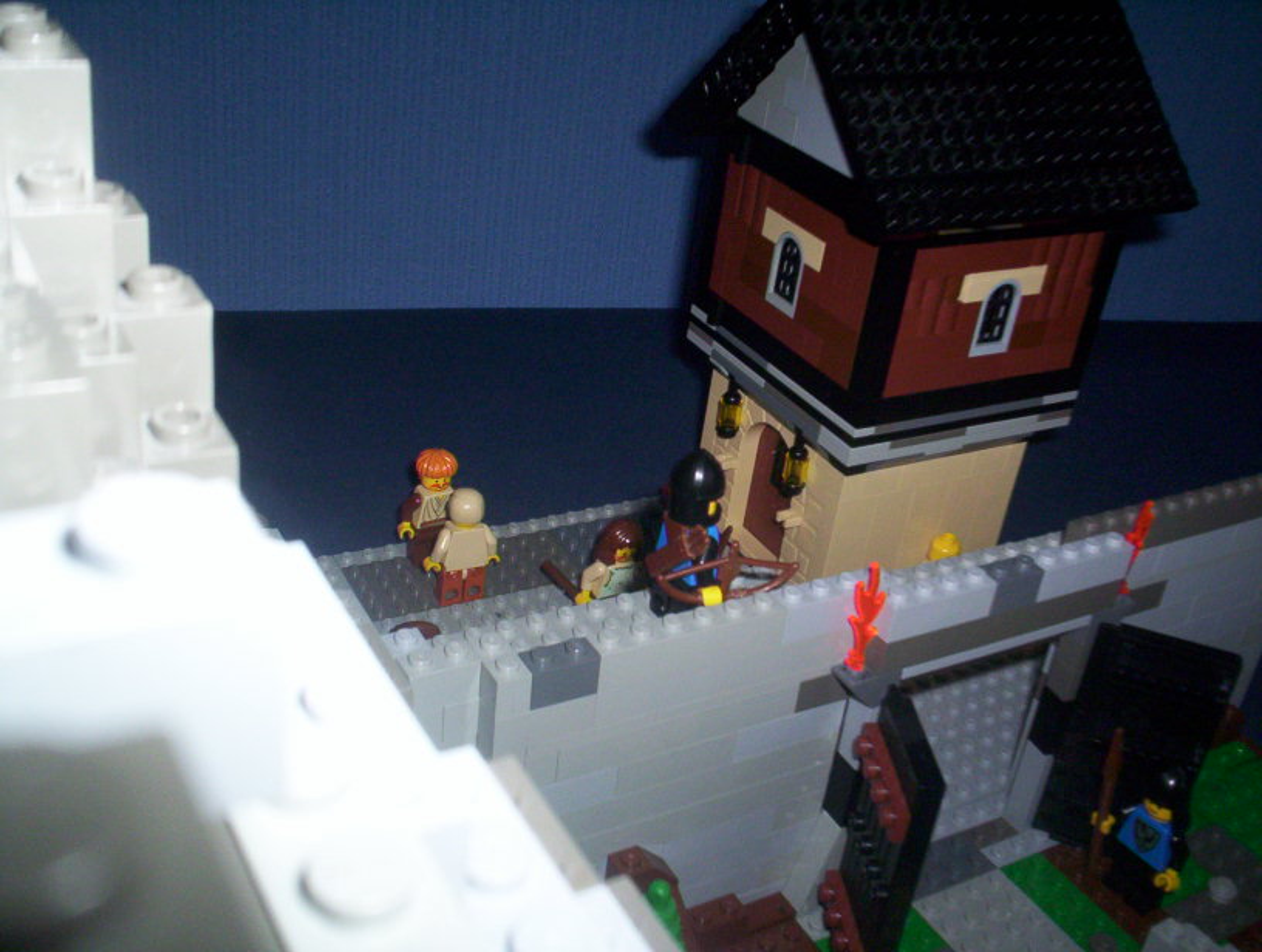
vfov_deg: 37.9
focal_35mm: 38
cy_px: 476
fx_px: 1389
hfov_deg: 48.9
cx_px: 631
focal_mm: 4.99
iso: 140
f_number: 4.5
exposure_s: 1/60
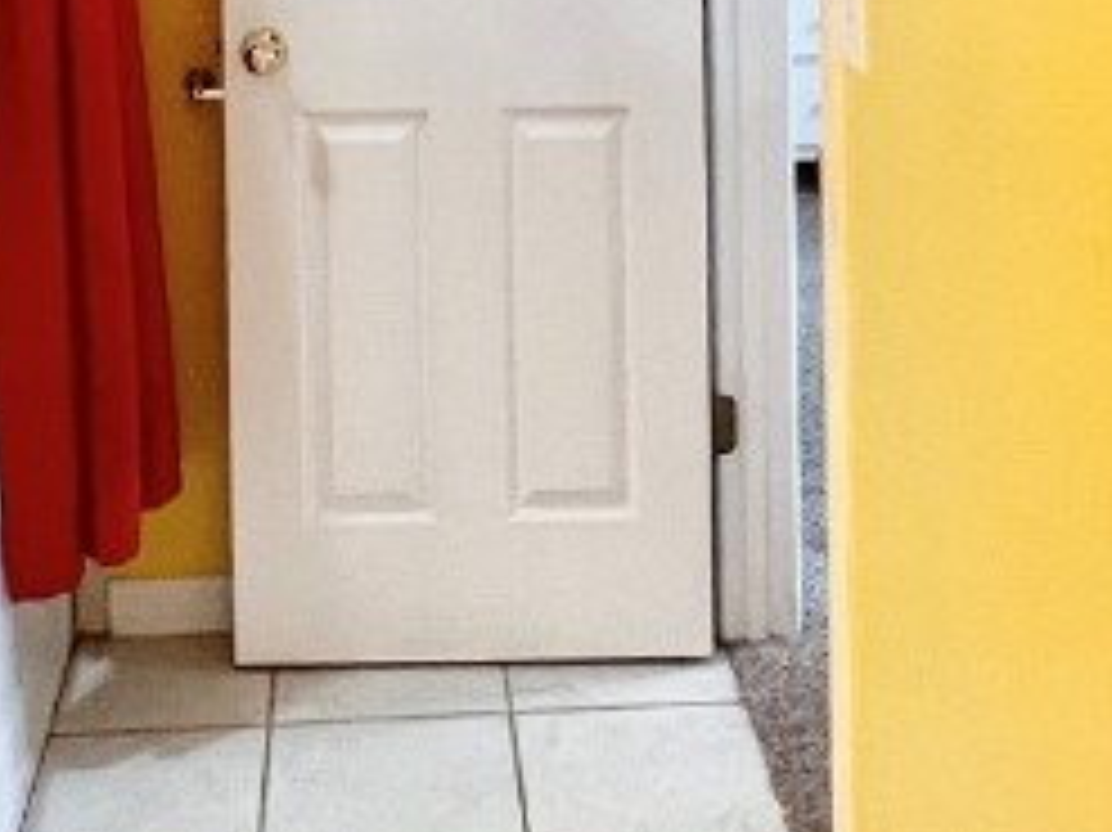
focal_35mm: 54
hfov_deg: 35.5
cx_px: 473
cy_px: -324
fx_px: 1734
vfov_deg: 23.1
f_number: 1.8
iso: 250
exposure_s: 1/60
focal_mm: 1.57
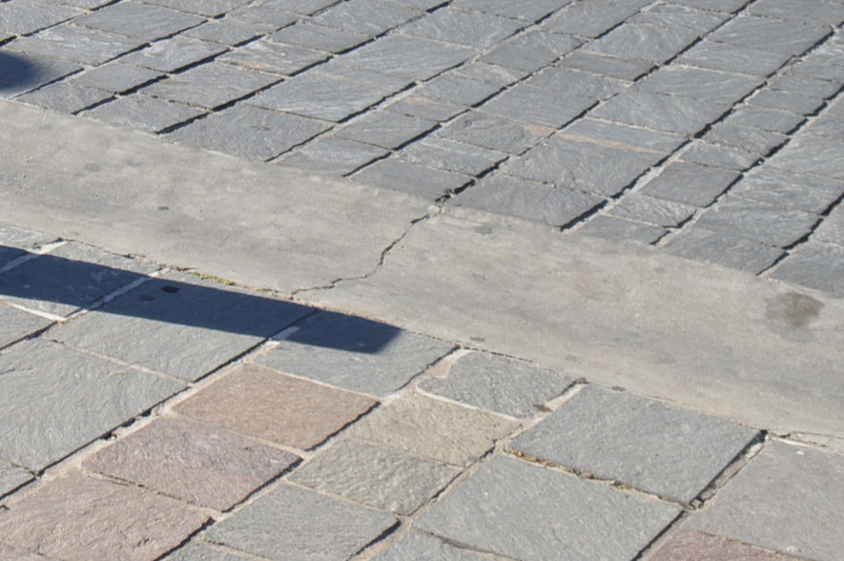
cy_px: -384
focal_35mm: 102
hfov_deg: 19.5
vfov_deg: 12.4
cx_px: 8
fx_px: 2389
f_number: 7.1
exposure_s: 1/250
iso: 100
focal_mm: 20
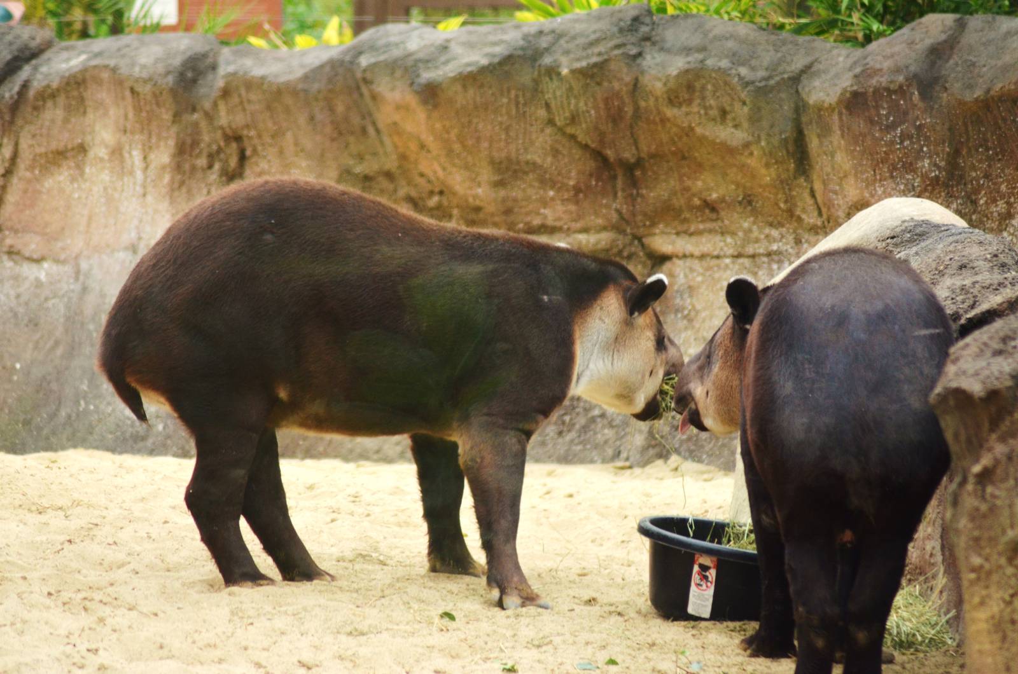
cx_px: 509
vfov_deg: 4.1
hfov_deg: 6.3
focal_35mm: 330
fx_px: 9313
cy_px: 337
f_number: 4.8
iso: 800
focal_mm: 220
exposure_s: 1/1000
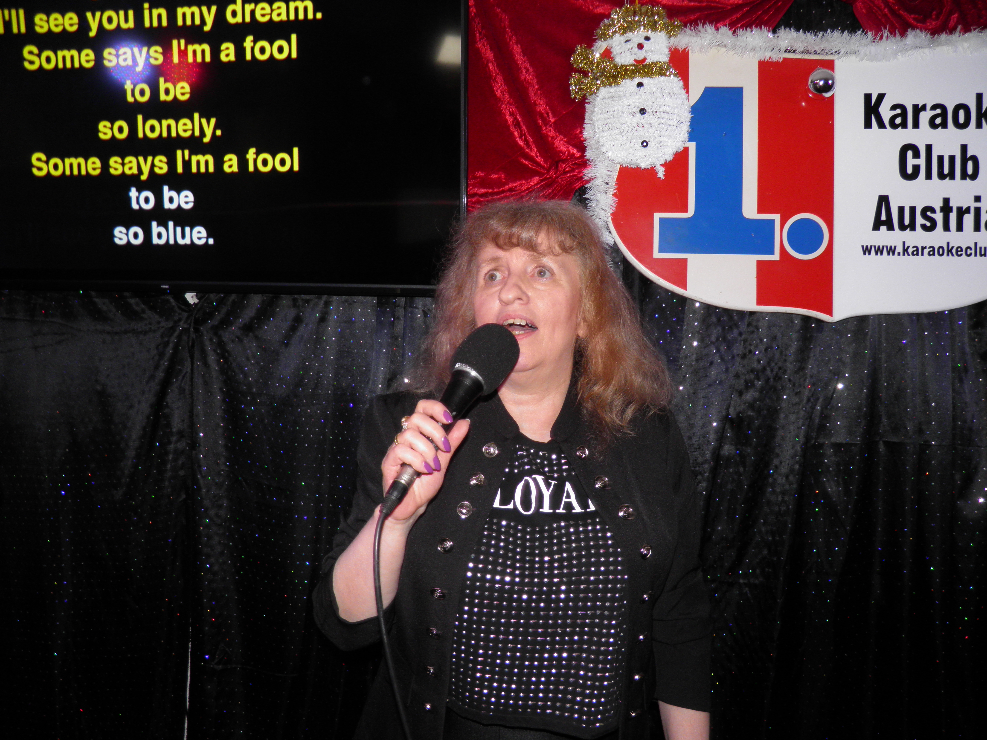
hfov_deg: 63.4
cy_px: 370
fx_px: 798
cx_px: 494
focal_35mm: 28
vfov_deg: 49.7
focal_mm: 4.9
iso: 100
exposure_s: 1/30
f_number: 2.8
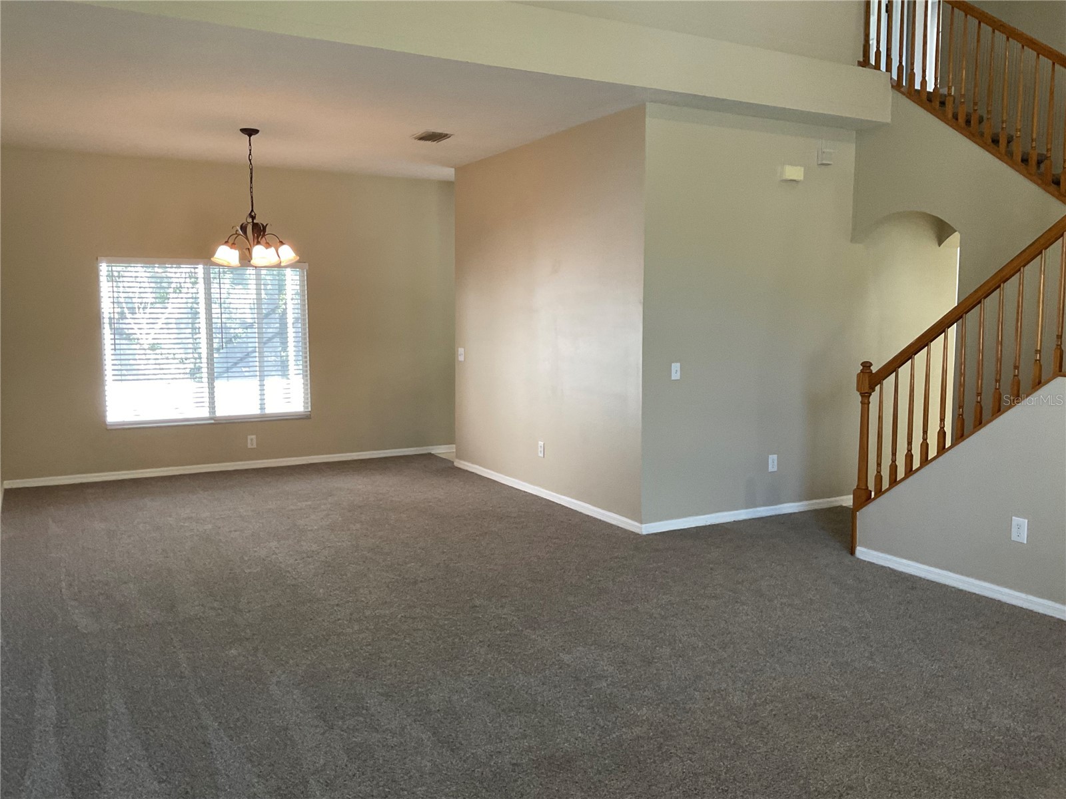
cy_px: 400
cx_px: 533
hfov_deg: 61.7
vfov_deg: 48.2
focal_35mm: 29
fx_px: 893
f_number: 1.8
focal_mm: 3
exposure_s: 1/60
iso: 125
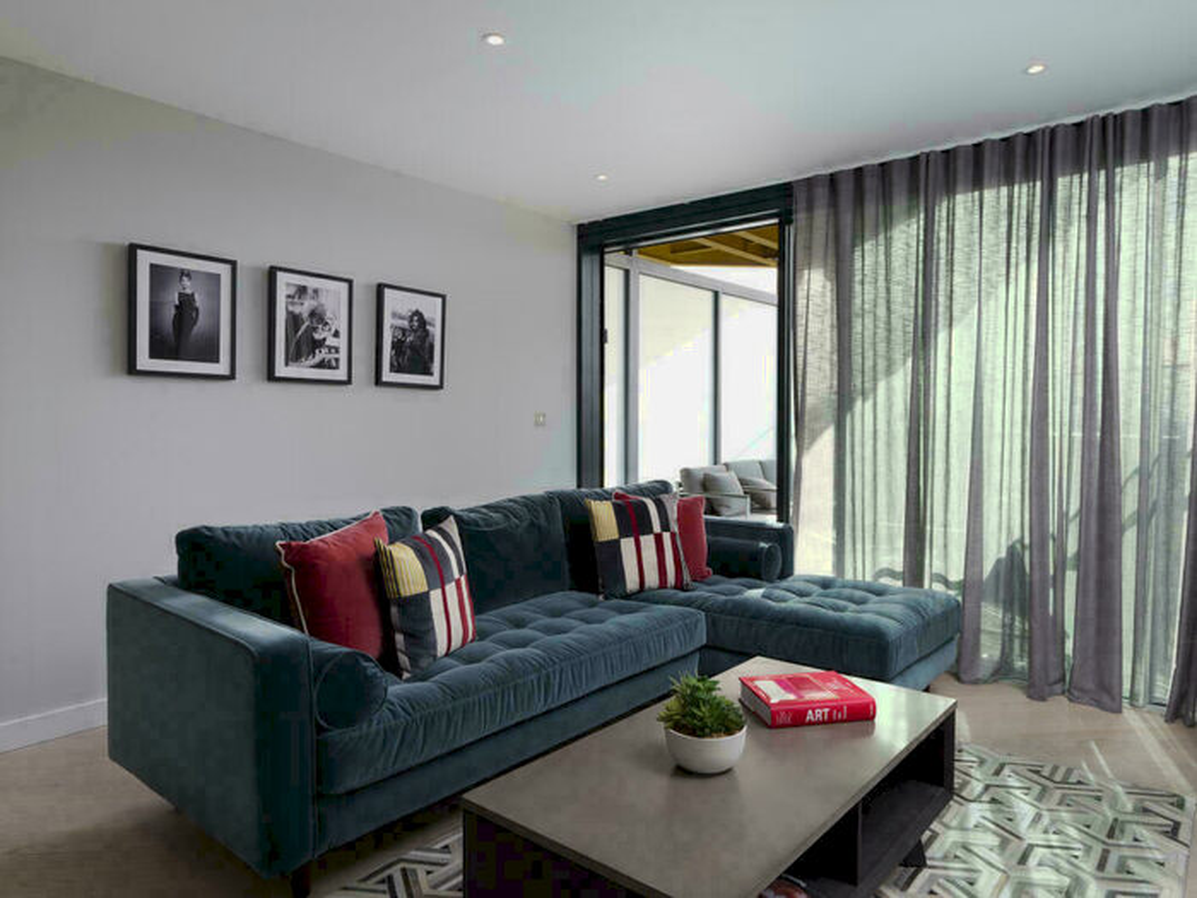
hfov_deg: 76.4
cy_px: 449
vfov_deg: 61.1
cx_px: 598
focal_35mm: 22
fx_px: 761
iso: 100
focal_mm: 28
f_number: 16
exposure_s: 1/2
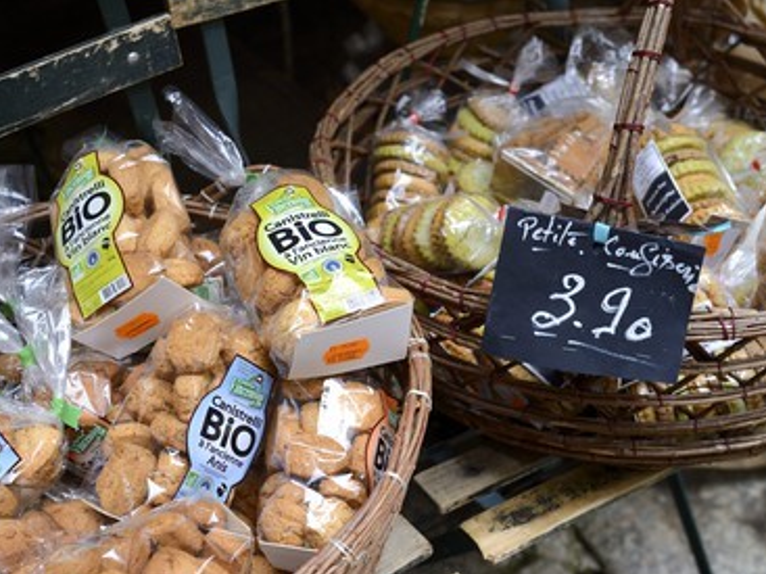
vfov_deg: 22.2
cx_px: 334
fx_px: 1460
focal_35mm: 66
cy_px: 290
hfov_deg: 29.4
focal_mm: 60
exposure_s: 1/200
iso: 400
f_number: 6.3
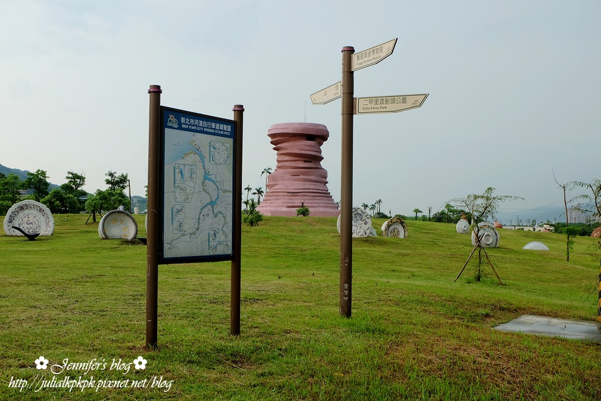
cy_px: 200
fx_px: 401
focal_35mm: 24
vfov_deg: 53.1
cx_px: 300
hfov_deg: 73.7
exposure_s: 1/85
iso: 200
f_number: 3.5
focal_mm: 16
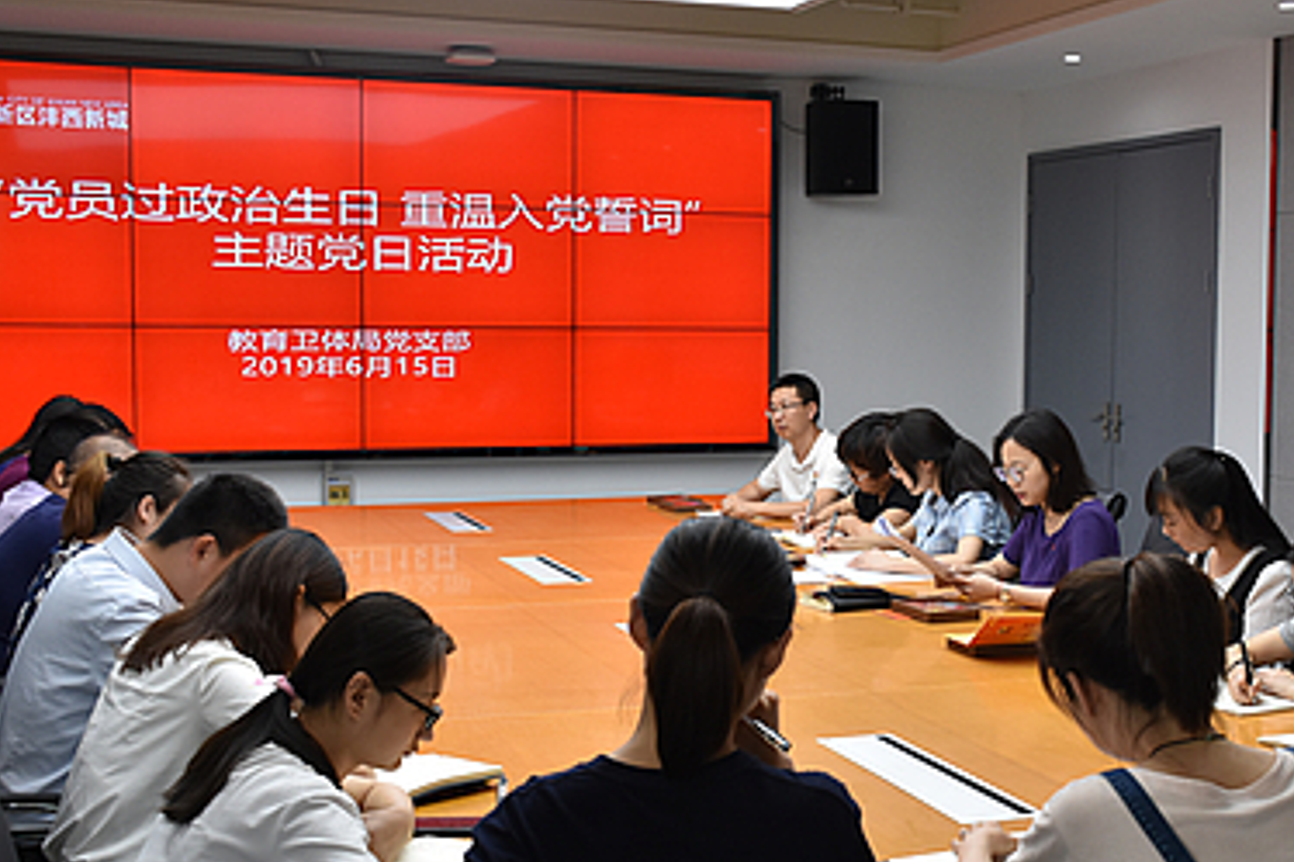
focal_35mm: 53
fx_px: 1904
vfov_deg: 25.5
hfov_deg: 37.3
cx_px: 803
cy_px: 438
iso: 800
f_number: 5.6
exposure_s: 1/125
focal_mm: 24
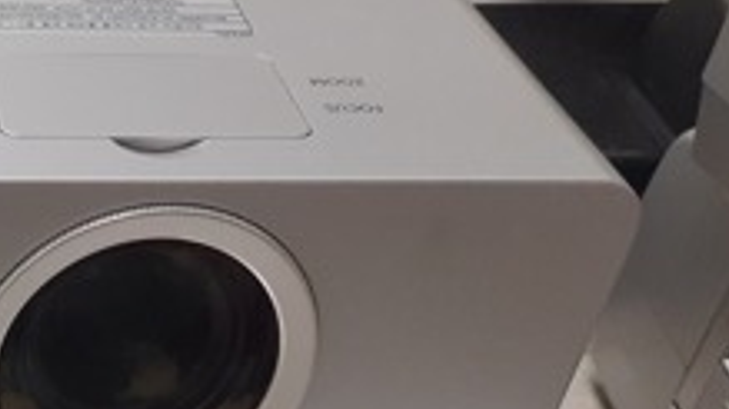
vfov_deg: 14.0
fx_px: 1469
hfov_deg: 24.3
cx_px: -223
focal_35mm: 76
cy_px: 755
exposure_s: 1/60
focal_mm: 4.6
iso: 250
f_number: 2
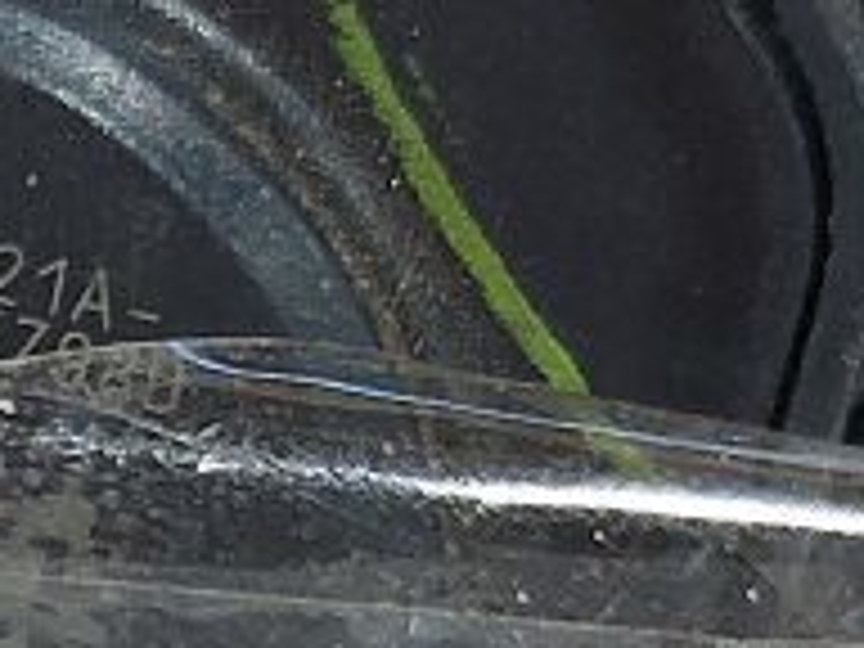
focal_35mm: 173
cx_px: -101
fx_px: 4318
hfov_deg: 11.3
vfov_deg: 8.1
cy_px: 1368
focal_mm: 5.23
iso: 80
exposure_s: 1/50
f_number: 1.8
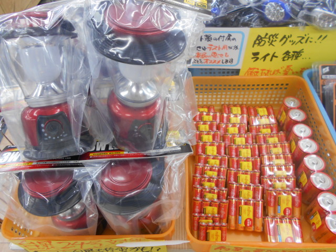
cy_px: 126
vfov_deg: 53.1
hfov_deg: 67.3
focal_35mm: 26
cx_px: 168
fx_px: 252
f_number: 3.2
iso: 200
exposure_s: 1/30
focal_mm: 4.6
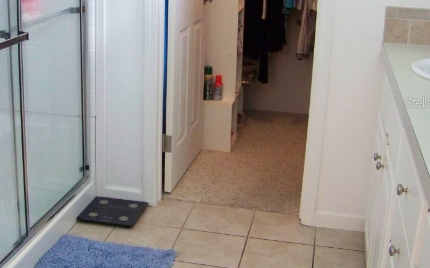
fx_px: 656
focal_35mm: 56
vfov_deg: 23.1
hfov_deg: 36.0
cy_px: 102
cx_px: 148
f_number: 2.8
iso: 320
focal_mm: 5.85
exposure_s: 1/30
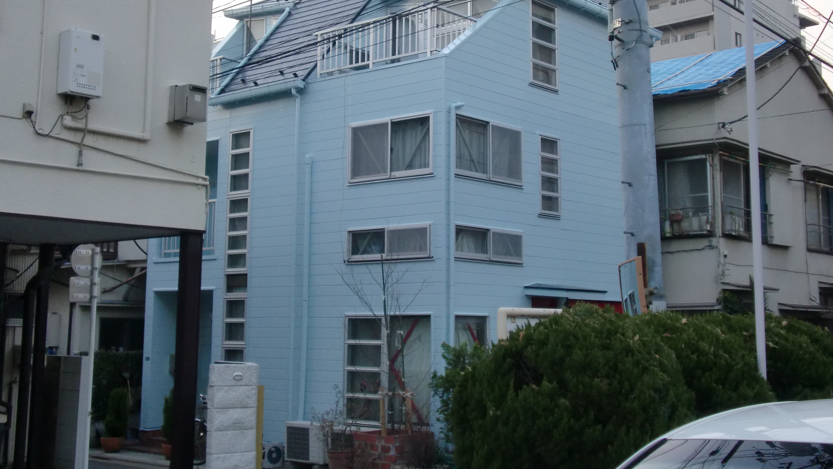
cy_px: 154
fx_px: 1171
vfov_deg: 22.5
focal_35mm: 53
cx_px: 417
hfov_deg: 39.2
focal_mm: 7.91
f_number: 3.4
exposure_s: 1/60
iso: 200
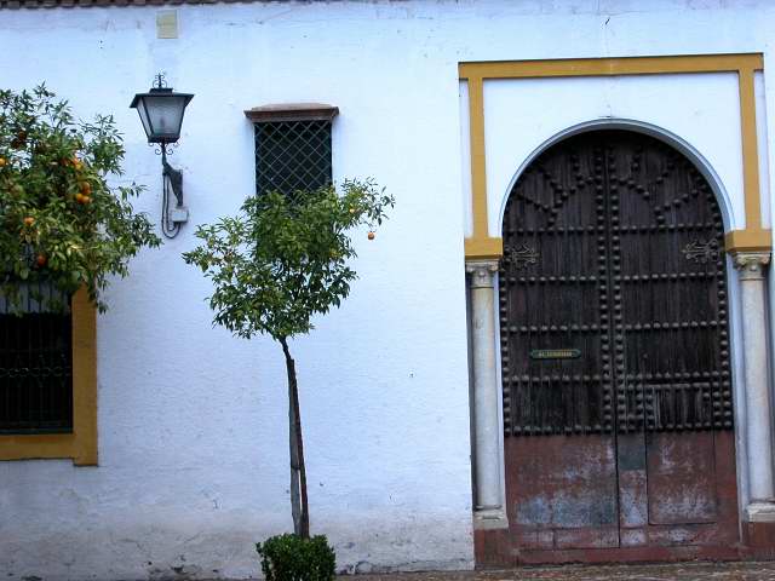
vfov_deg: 22.3
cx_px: 388
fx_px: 1478
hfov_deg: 29.4
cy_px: 290
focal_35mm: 66
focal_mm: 16.8
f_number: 7.3
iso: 200
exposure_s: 1/30
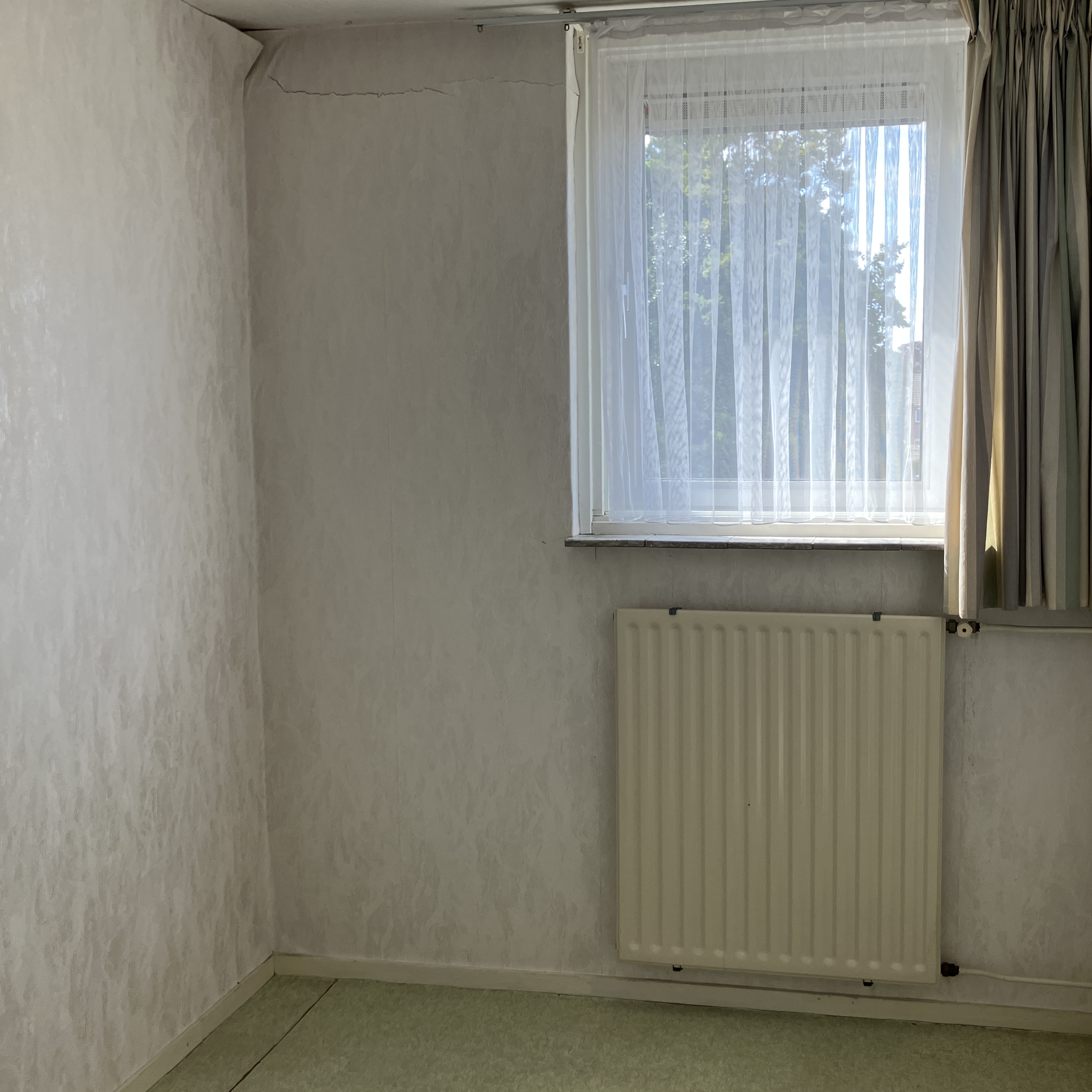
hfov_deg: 48.1
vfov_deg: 48.4
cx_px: 669
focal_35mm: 34
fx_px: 1213
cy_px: 557
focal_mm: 3.99
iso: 25
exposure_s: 1/100
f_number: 1.8
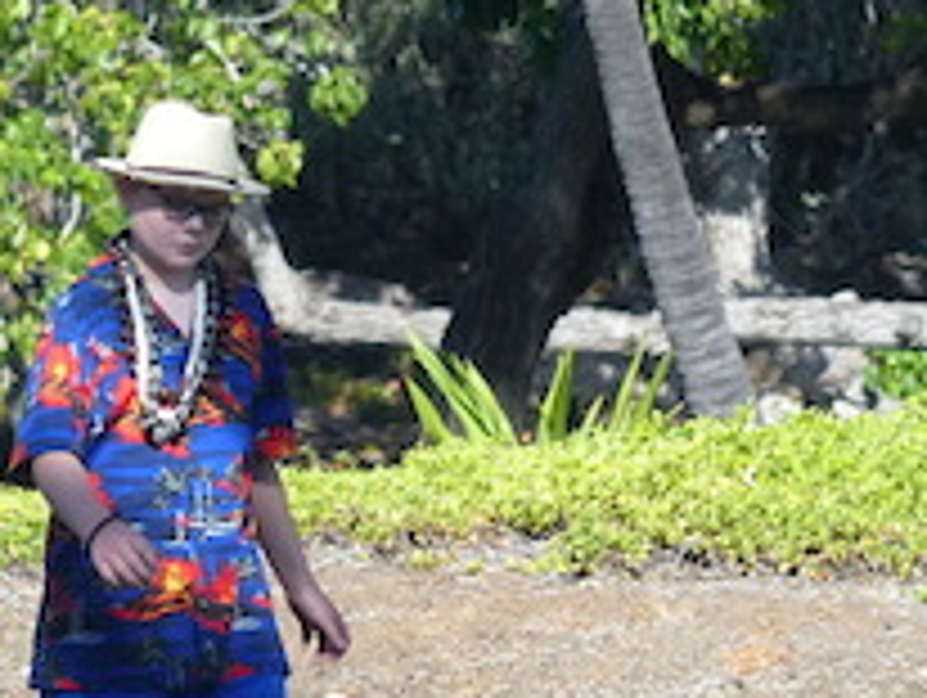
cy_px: 234
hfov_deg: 1.6
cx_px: 407
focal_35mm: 1252
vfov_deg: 1.2
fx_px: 33567
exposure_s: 1/400
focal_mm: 87.3
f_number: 4
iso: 320
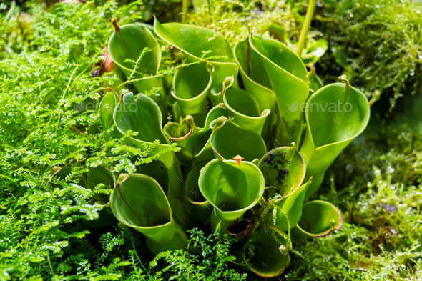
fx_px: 551
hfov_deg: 41.9
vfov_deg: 28.6
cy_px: 140
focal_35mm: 47
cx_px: 211
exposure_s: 1/40
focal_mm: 31.5
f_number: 3.6
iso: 320
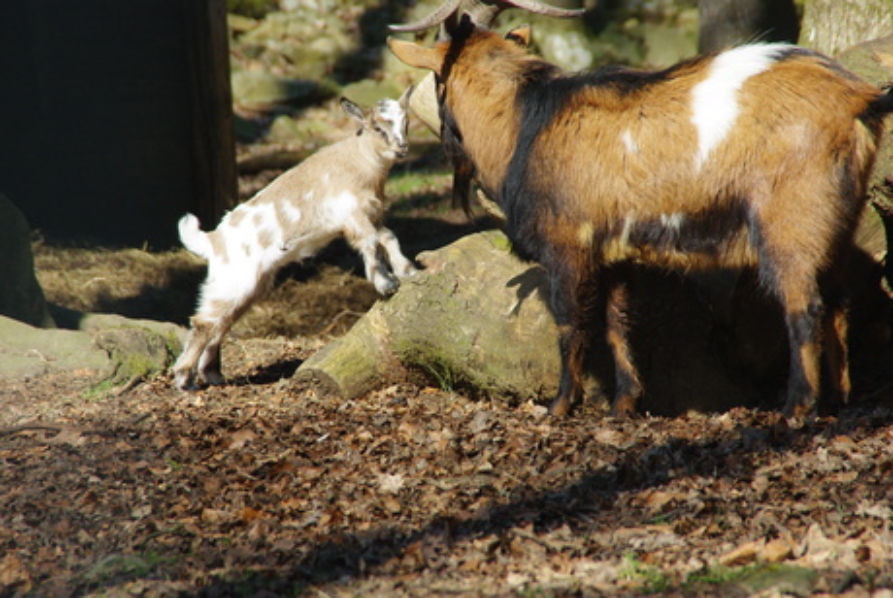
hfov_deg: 6.9
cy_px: 299
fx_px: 7451
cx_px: 446
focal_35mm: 300
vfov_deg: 4.6
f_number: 9.5
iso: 400
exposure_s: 1/350
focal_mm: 200
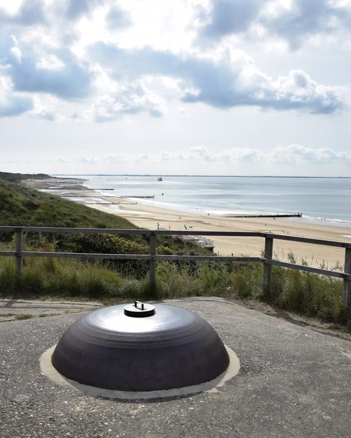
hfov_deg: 36.5
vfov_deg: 44.8
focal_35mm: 41
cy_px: 214
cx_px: 174
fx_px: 532
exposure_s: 1/1600
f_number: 3.8
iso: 125
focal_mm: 24
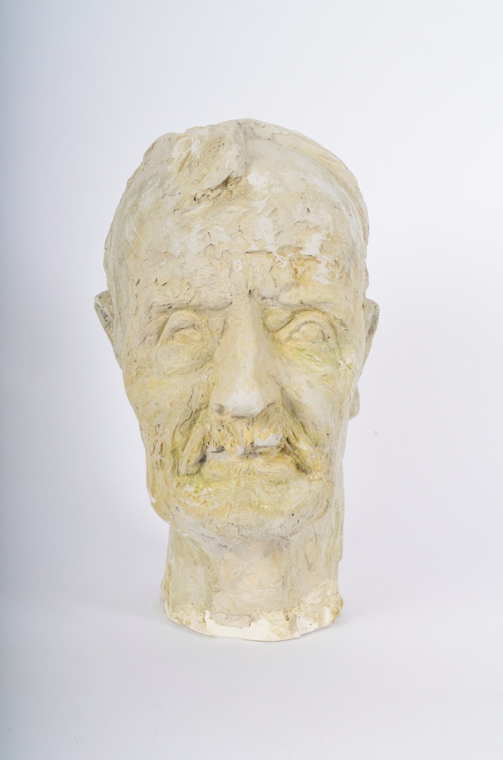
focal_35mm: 51
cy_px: 380
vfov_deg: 39.0
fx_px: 1073
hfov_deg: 26.4
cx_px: 252
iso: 200
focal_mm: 34
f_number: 14
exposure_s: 1/200
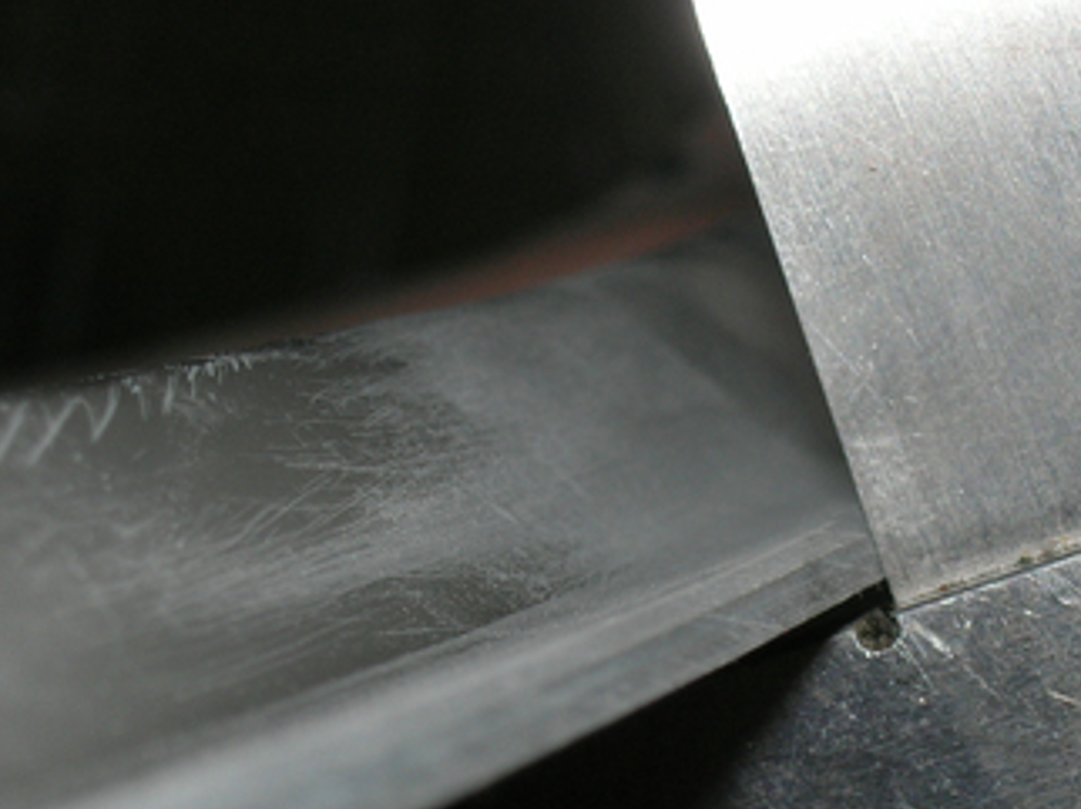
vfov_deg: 8.1
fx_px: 5711
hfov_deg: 10.8
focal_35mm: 183
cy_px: 584
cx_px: 799
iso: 64
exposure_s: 1/60.1
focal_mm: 19.1
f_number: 7.3
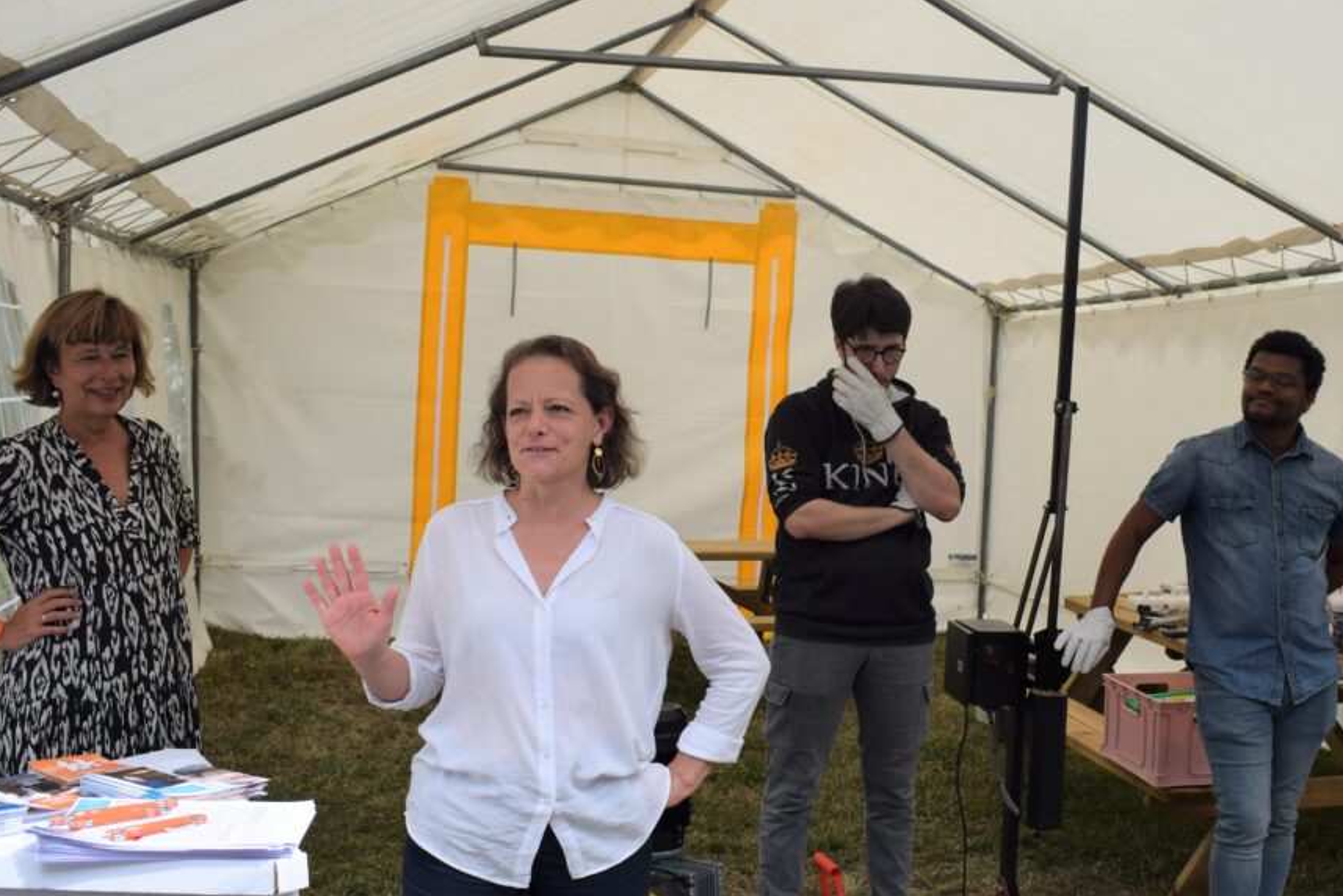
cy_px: 482
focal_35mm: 43
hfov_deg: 45.3
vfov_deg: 31.2
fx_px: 1605
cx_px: 769
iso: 200
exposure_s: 1/320
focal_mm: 24
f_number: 7.1
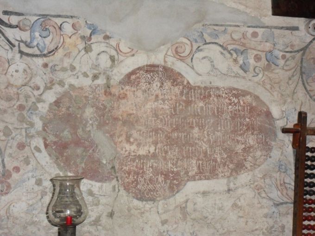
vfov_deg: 15.6
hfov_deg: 20.7
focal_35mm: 95
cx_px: 158
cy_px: 118
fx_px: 864
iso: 640
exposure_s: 1/60
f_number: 5.5
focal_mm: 16.6
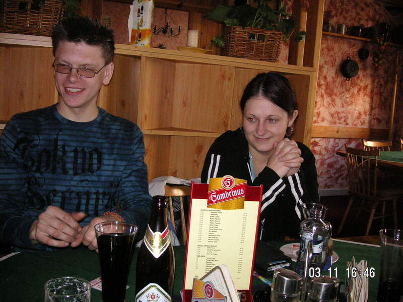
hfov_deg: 50.1
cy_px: 151
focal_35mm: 37
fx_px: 431
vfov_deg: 38.7
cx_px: 202
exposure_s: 1/45
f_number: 2.8
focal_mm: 6.1
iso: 160
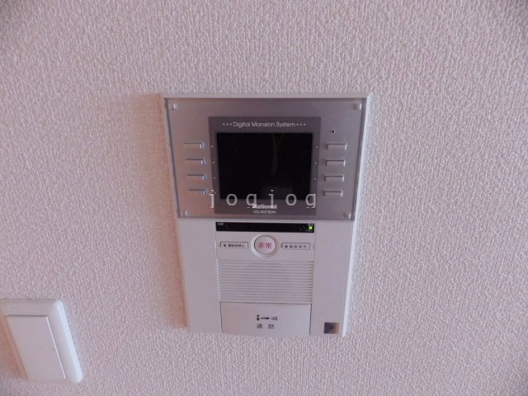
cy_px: 198
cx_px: 264
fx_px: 336
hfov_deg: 76.4
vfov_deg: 61.1
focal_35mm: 22
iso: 640
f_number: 3.1
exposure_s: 1/45
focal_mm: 4
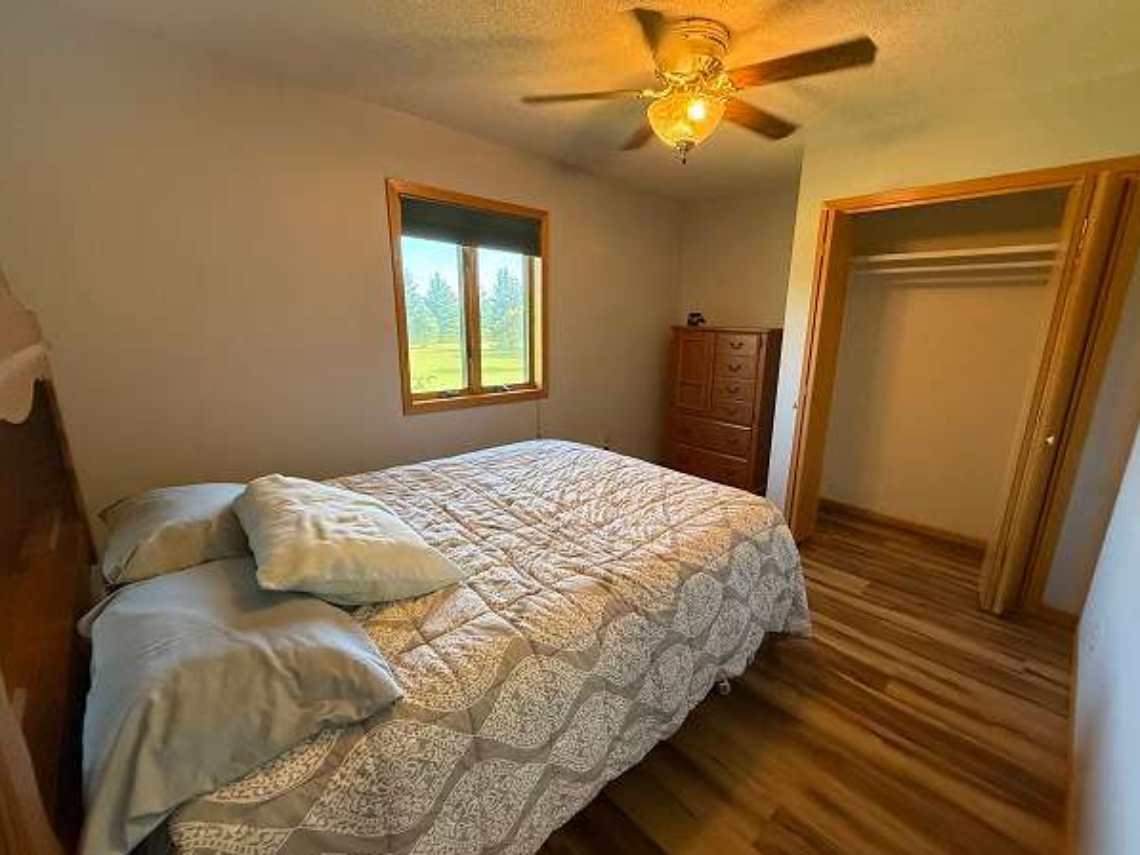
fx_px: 494
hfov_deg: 98.1
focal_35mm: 15
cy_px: 439
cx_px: 594
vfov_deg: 81.7
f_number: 2.2
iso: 640
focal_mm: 2.22
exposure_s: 1/120
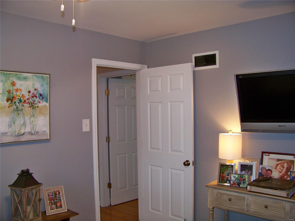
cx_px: 148
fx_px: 281
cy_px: 110
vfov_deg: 42.9
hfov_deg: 55.4
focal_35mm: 33
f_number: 2.8
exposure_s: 1/30
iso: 200
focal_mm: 5.85
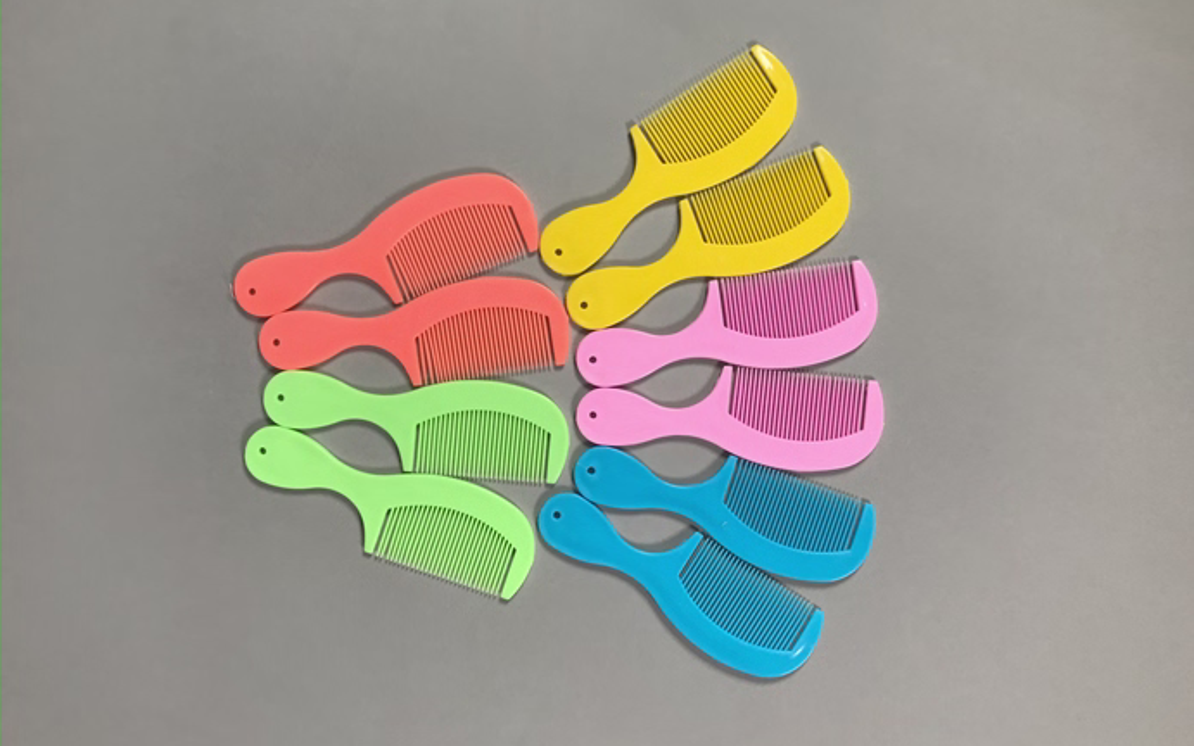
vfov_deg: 41.8
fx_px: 976
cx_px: 601
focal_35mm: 30
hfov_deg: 62.9
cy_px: 377
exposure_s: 1/613
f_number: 1.8
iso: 32
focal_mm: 3.99
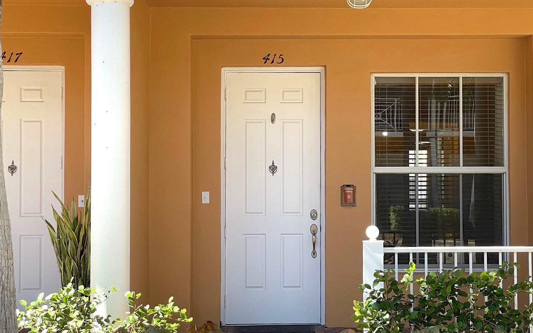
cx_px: 335
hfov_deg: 27.4
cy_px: 167
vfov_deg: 17.4
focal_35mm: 75
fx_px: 1089
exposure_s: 1/202
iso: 25
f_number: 2
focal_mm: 6
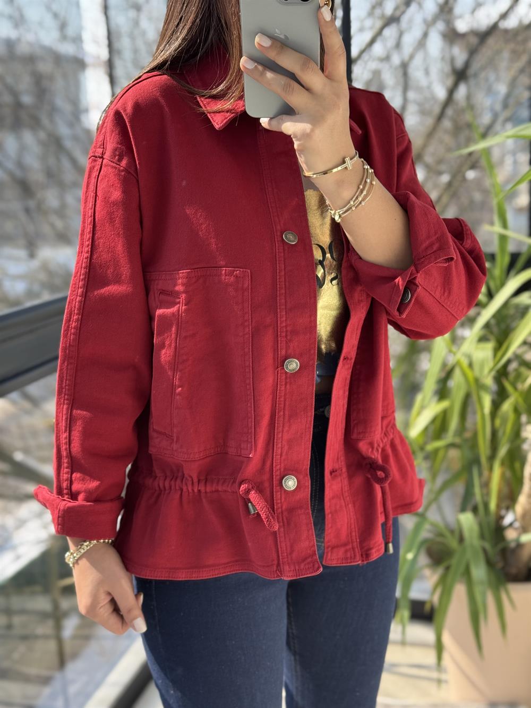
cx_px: 266
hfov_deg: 30.3
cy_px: 354
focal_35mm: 48
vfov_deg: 39.7
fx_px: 982
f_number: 1.78
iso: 64
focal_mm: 6.76
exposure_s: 1/372
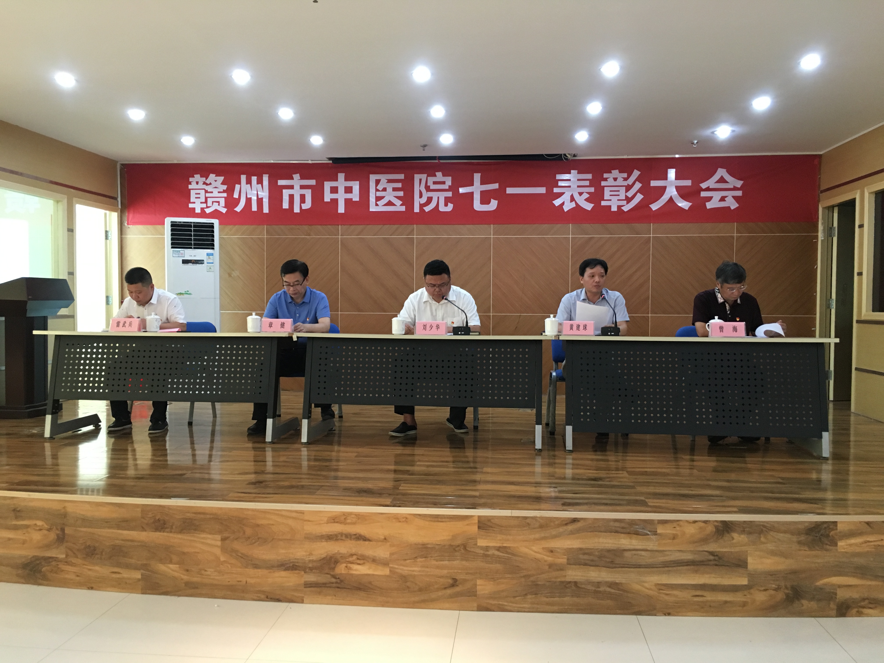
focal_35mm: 29
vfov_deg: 48.2
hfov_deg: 61.7
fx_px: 741
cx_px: 442
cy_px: 332
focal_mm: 4.15
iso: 160
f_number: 2.2
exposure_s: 1/33
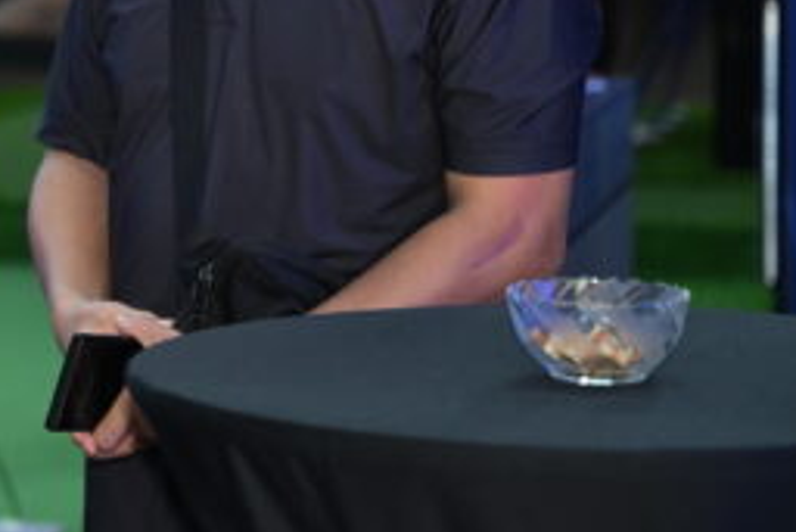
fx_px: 4646
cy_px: -16
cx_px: -255
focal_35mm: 210
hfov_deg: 9.6
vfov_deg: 6.5
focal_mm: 70
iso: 1000
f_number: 2.8
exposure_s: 1/200
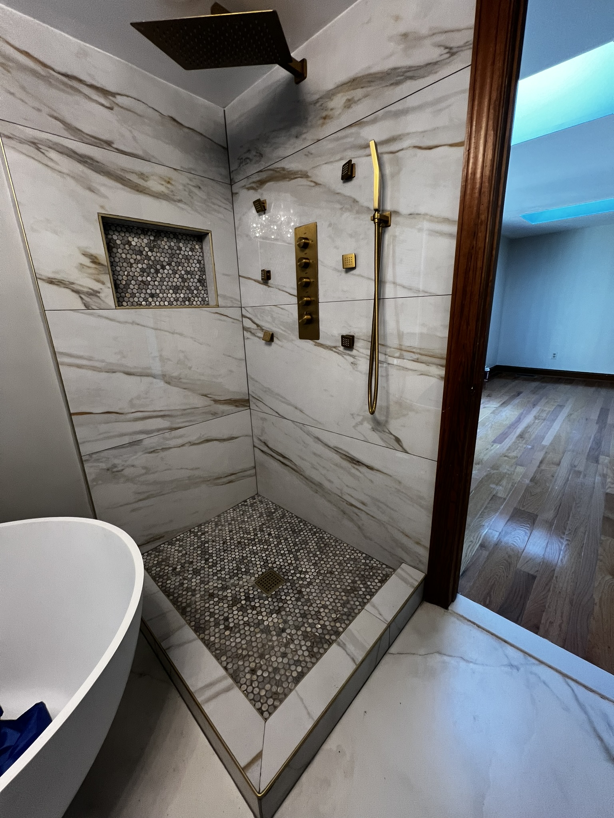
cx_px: 307
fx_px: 307
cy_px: 409
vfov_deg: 106.2
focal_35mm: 13
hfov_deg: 89.9
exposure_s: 1/60
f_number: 1.8
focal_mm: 1.57
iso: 160
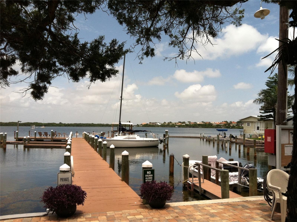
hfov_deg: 52.7
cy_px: 111
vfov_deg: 40.6
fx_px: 300
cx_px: 148
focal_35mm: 35
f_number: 2.8
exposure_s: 1/2143
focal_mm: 3.85
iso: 80
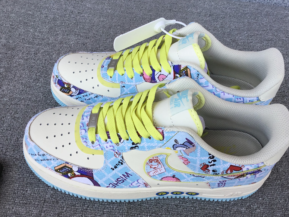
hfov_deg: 51.2
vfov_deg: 39.6
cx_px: 163
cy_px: 112
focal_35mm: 36
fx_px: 301
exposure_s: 1/268
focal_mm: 3.3
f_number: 2.4
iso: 25
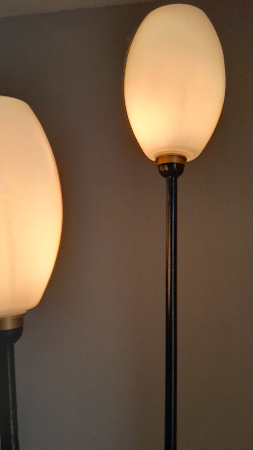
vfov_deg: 58.0
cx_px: 94
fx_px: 405
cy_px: 220
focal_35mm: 34
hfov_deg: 34.5
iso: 40
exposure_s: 1/185
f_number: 1.8
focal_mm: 3.98
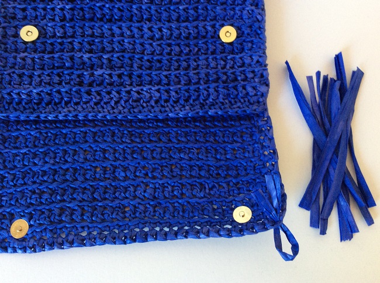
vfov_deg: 44.0
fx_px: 351
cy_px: 142
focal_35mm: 32
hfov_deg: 56.9
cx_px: 190
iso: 125
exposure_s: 1/25
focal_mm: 3.3
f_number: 2.4
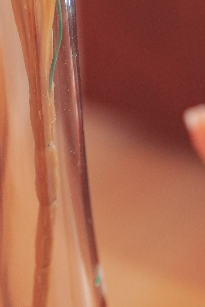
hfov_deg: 4.3
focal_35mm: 321
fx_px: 2738
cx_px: 310
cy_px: -66
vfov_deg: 6.4
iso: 4000
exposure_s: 1/320
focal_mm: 85
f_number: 1.8
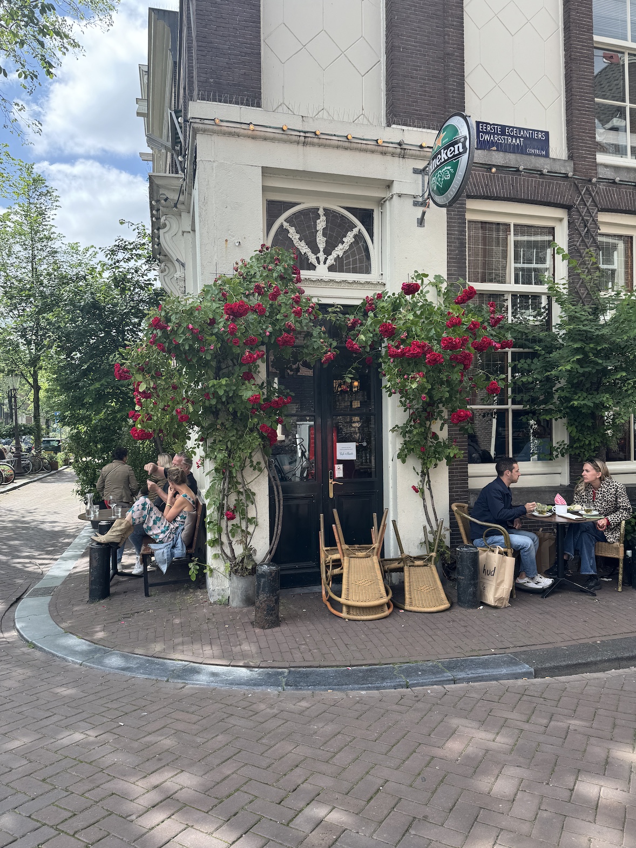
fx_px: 588
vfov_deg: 71.6
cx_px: 318
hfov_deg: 56.8
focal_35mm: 24
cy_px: 424
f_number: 1.78
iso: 80
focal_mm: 6.76
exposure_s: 1/1131
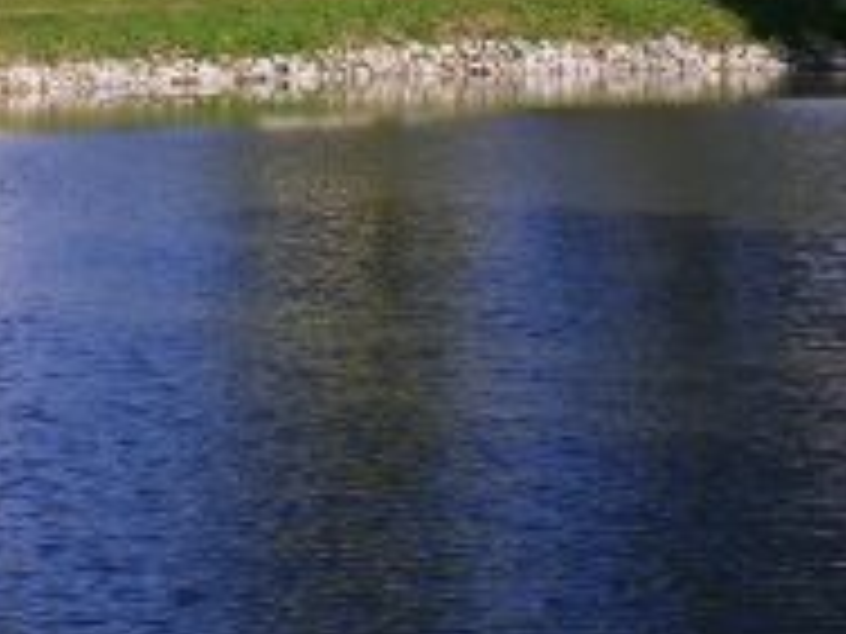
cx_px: 320
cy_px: -164
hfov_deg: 14.8
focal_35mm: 133
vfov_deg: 10.9
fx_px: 3250
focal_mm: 8.4
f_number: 5.2
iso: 64
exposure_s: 1/320
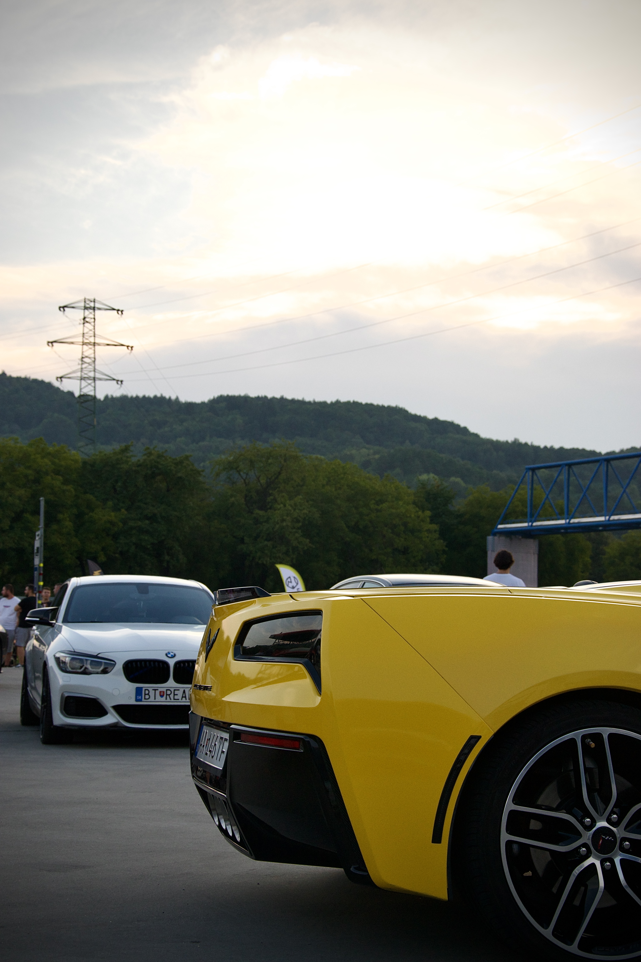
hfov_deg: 23.8
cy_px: 481
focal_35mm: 57
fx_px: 1522
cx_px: 320
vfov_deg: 35.1
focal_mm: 38
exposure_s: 1/320
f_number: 5.6
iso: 400
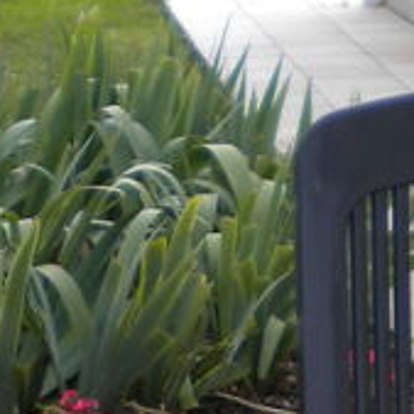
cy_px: 796
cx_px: 51
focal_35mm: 183
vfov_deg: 9.1
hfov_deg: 9.5
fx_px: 2476
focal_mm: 6.3
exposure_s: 1/196
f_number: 3.1
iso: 80
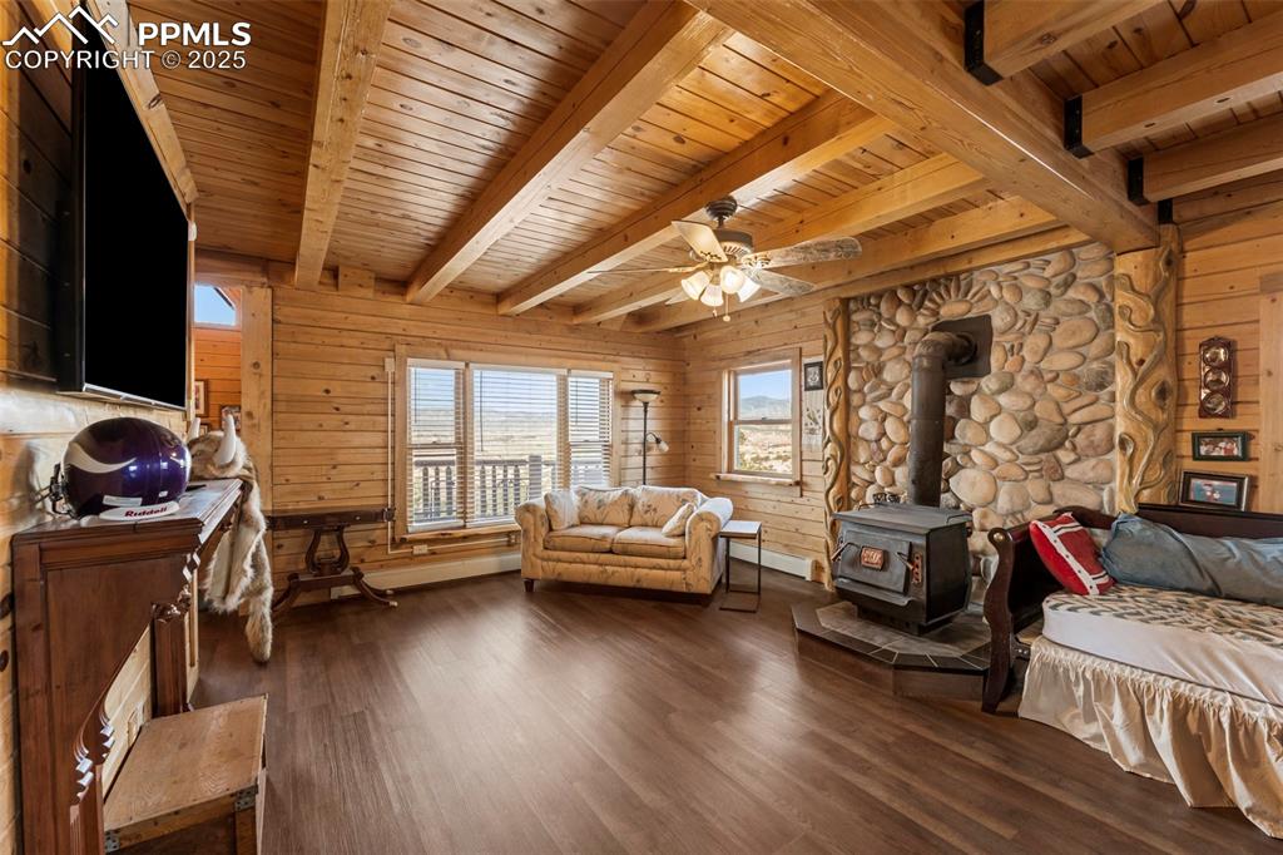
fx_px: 531
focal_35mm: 15
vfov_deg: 77.7
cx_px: 642
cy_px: 428
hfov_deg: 100.8
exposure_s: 1/2.5
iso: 500
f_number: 8
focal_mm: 14.9
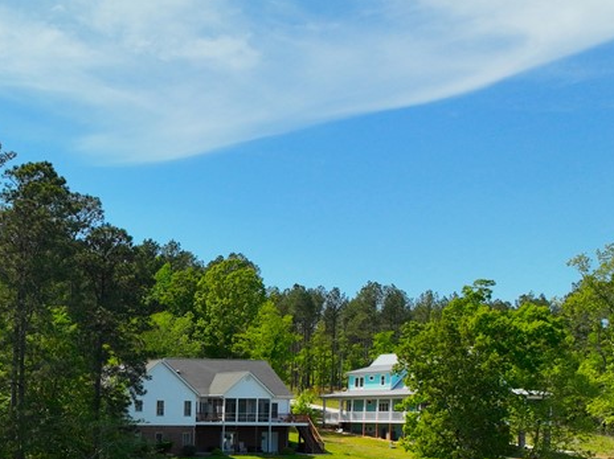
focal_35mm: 53
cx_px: -34
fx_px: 939
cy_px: 478
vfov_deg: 25.8
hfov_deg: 32.5
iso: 190
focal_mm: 12.29
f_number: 2.8
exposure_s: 1/400
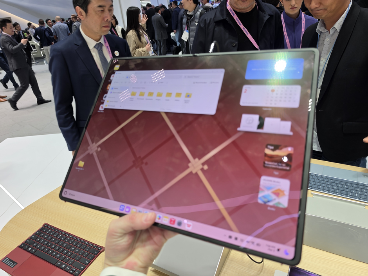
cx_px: 184
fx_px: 245
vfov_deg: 58.9
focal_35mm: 23
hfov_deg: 73.9
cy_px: 138
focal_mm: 6.5
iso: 12
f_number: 1.4
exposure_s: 1/105
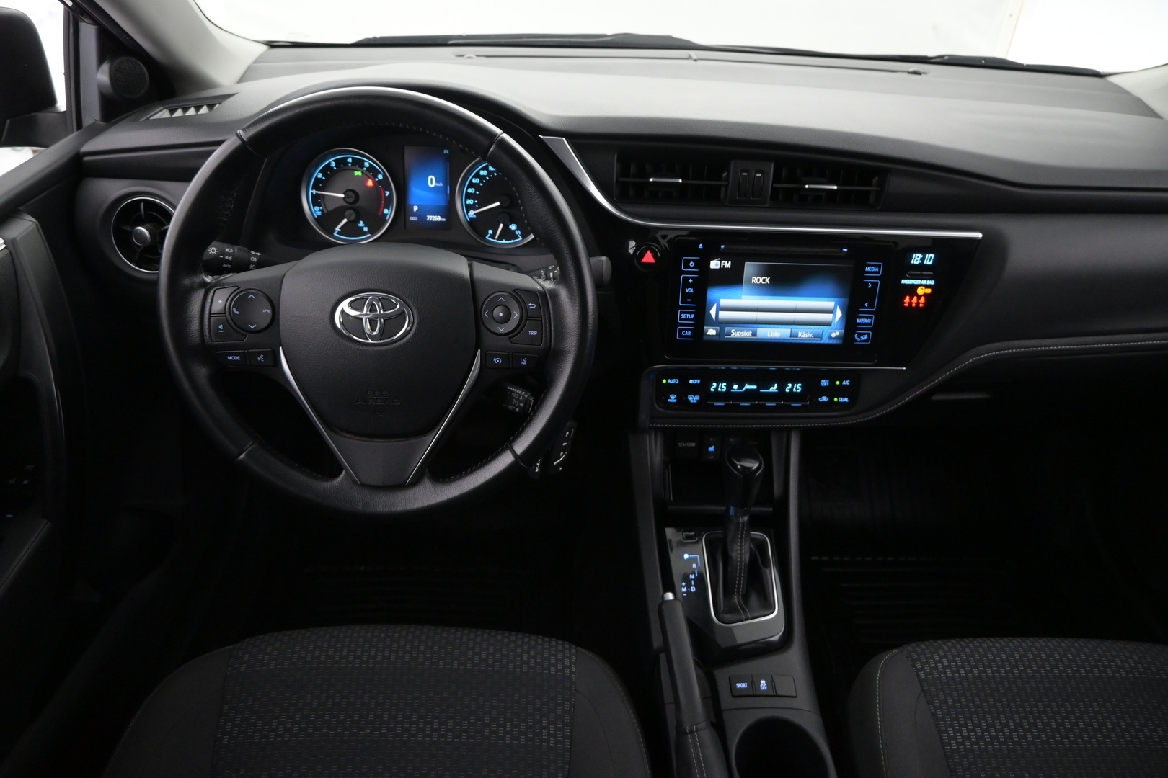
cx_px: 584
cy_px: 389
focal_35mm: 24
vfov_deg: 53.1
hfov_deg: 73.7
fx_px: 779
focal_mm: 16
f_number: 3.5
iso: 2500
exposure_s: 1/50
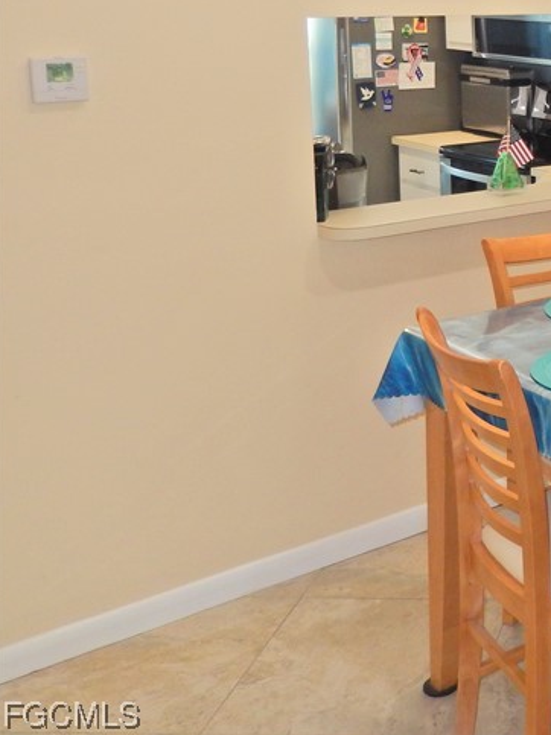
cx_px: 773
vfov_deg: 35.2
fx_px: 1125
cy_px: 164
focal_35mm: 53
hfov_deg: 23.3
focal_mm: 4.5
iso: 200
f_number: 3.4
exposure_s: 1/30
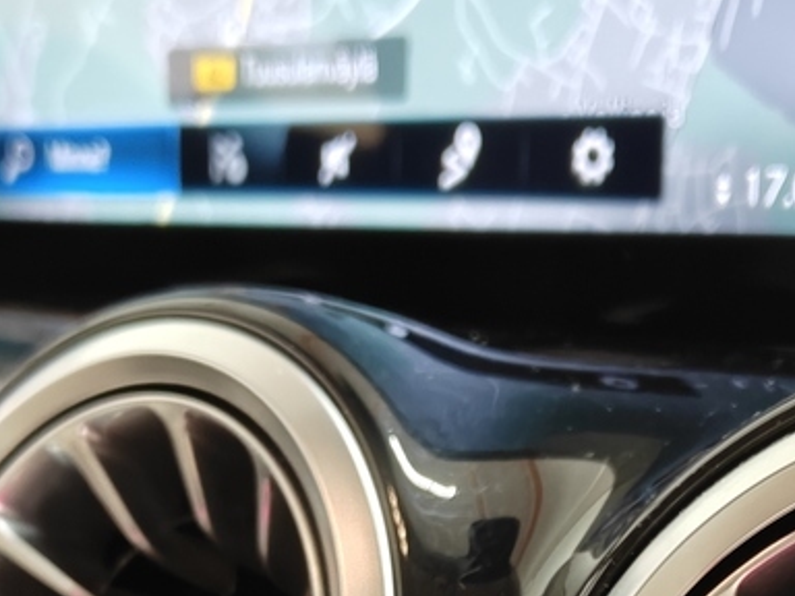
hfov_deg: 21.8
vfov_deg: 15.4
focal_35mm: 90
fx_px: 2067
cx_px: 464
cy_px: 832
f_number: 1.8
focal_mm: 5.59
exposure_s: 1/33
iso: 200
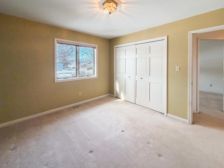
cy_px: 84
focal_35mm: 14
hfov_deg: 102.1
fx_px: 91
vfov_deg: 85.7
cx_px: 112
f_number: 2.2
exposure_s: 1/60
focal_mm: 2.22
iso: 200
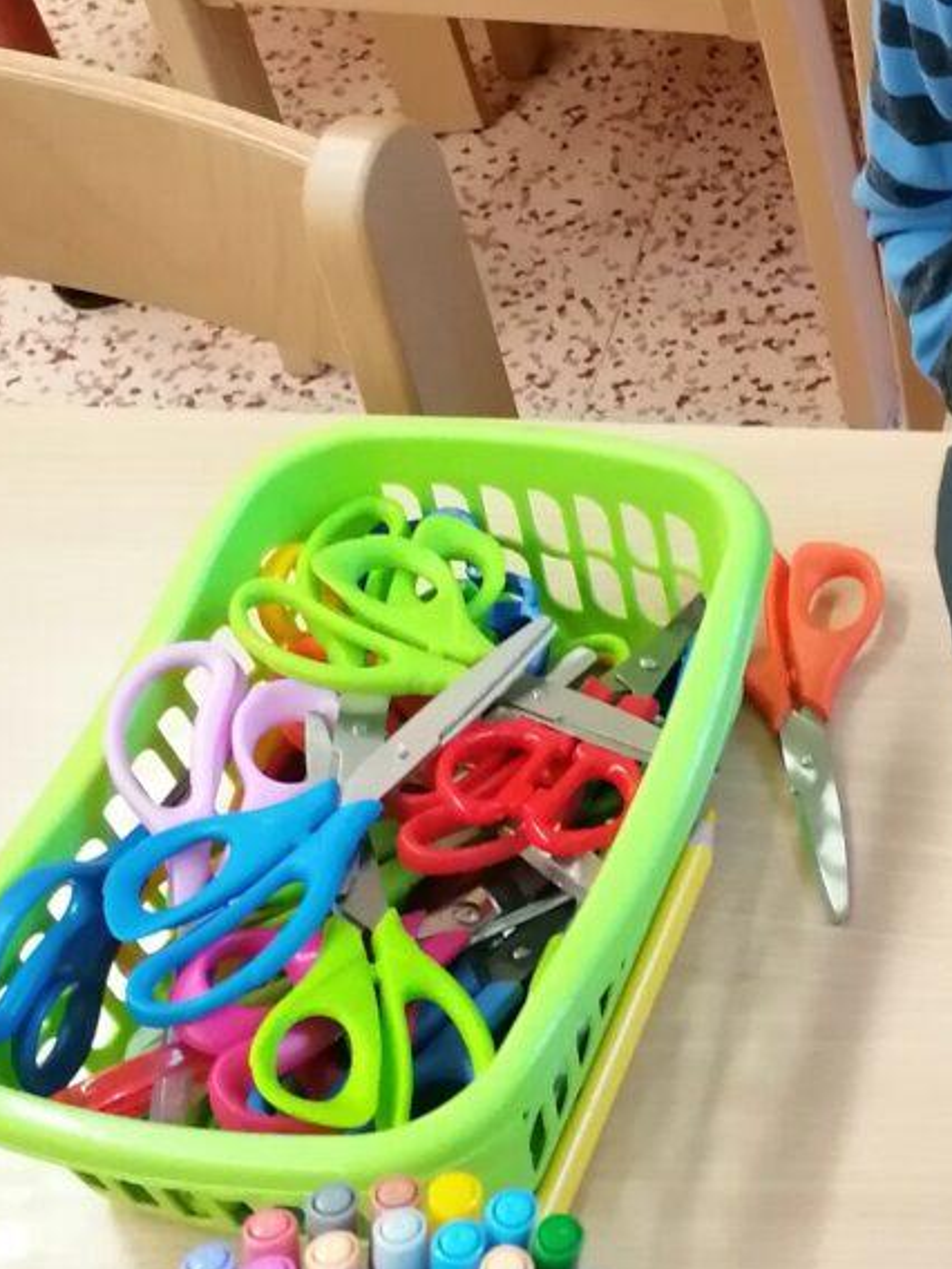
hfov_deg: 17.8
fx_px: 2787
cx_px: 1314
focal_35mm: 76
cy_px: 244
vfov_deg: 25.2
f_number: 1.8
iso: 400
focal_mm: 4.75
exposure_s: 1/50
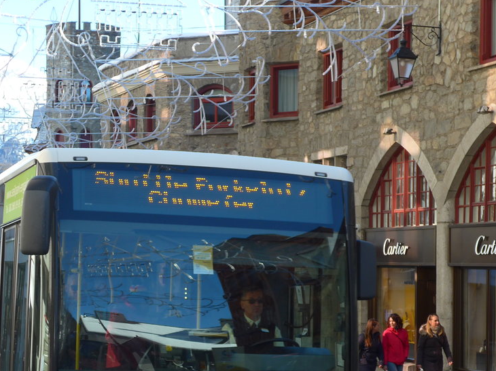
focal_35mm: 97
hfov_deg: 20.2
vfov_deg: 15.2
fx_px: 1389
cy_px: 286
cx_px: 166
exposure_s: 1/320
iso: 80
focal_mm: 12
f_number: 3.5
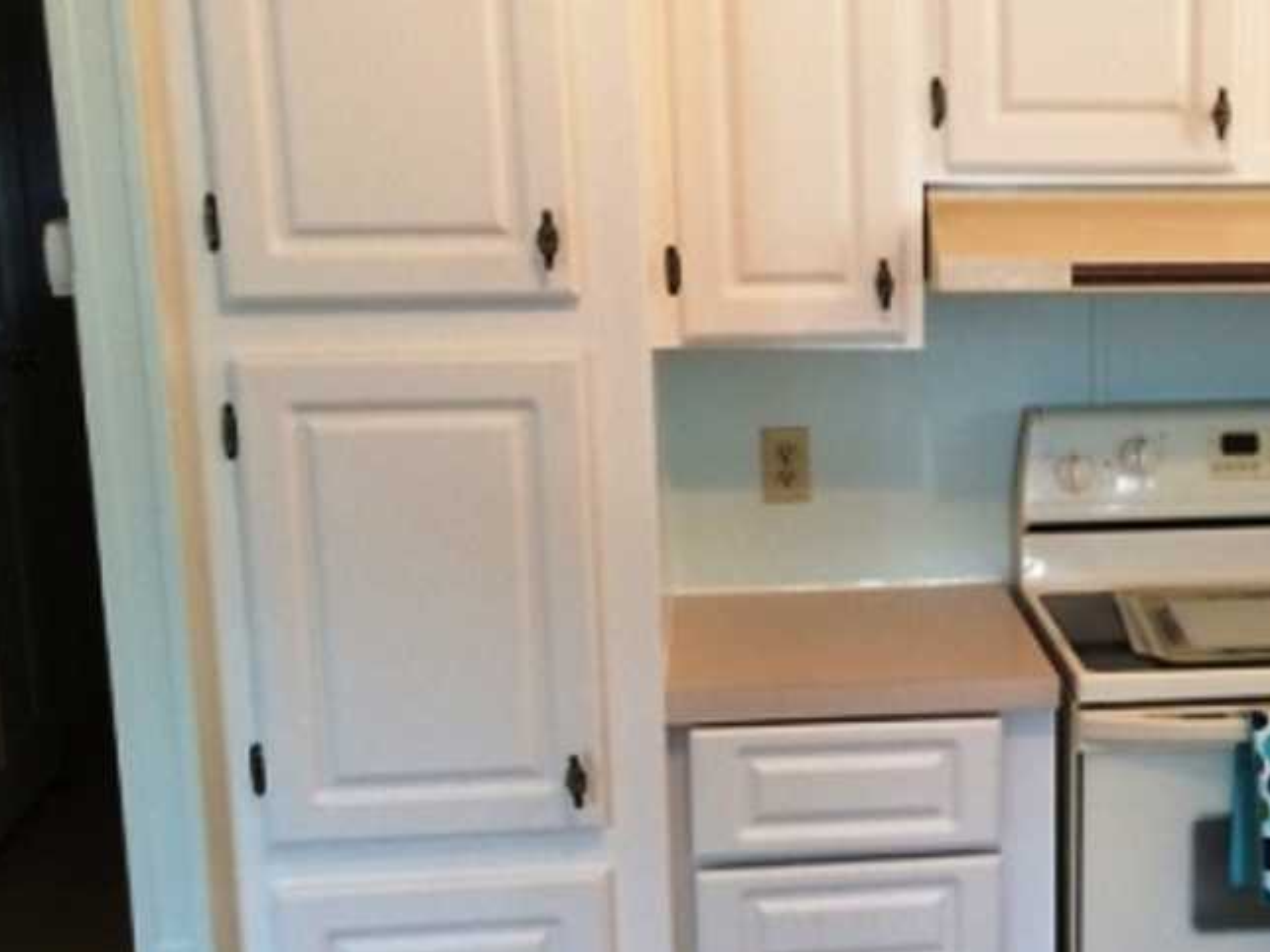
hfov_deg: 31.1
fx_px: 2201
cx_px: 1070
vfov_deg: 24.4
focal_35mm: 60
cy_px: 574
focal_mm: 4.15
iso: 50
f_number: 2.2
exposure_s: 1/30
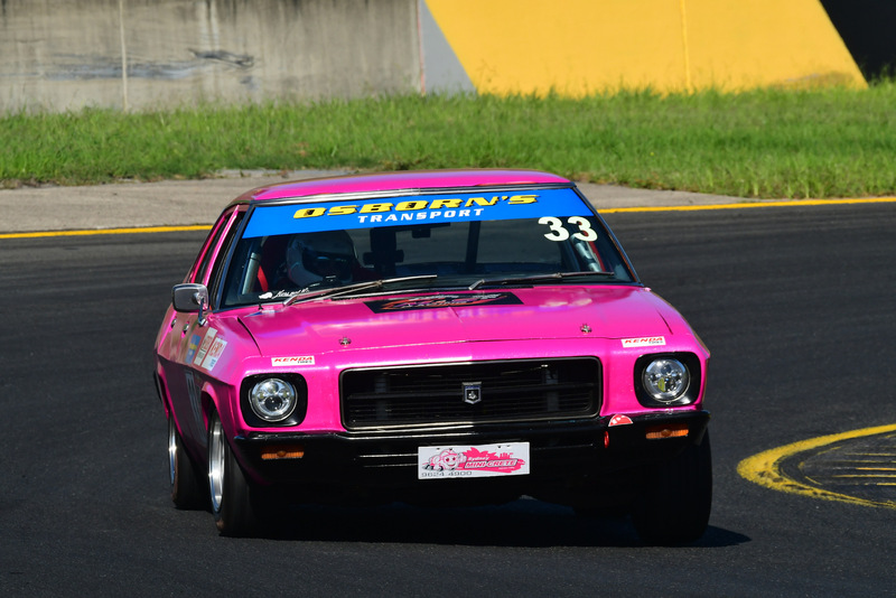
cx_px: 448
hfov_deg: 3.9
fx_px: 13071
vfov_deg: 2.6
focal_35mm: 525
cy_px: 299
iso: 400
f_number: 13
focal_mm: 350
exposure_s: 1/640
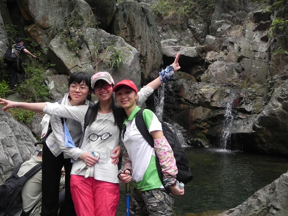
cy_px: 108
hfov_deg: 61.7
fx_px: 241
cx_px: 144
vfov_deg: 48.2
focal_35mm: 29
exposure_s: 1/129
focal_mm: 5.2
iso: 160
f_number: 3.5
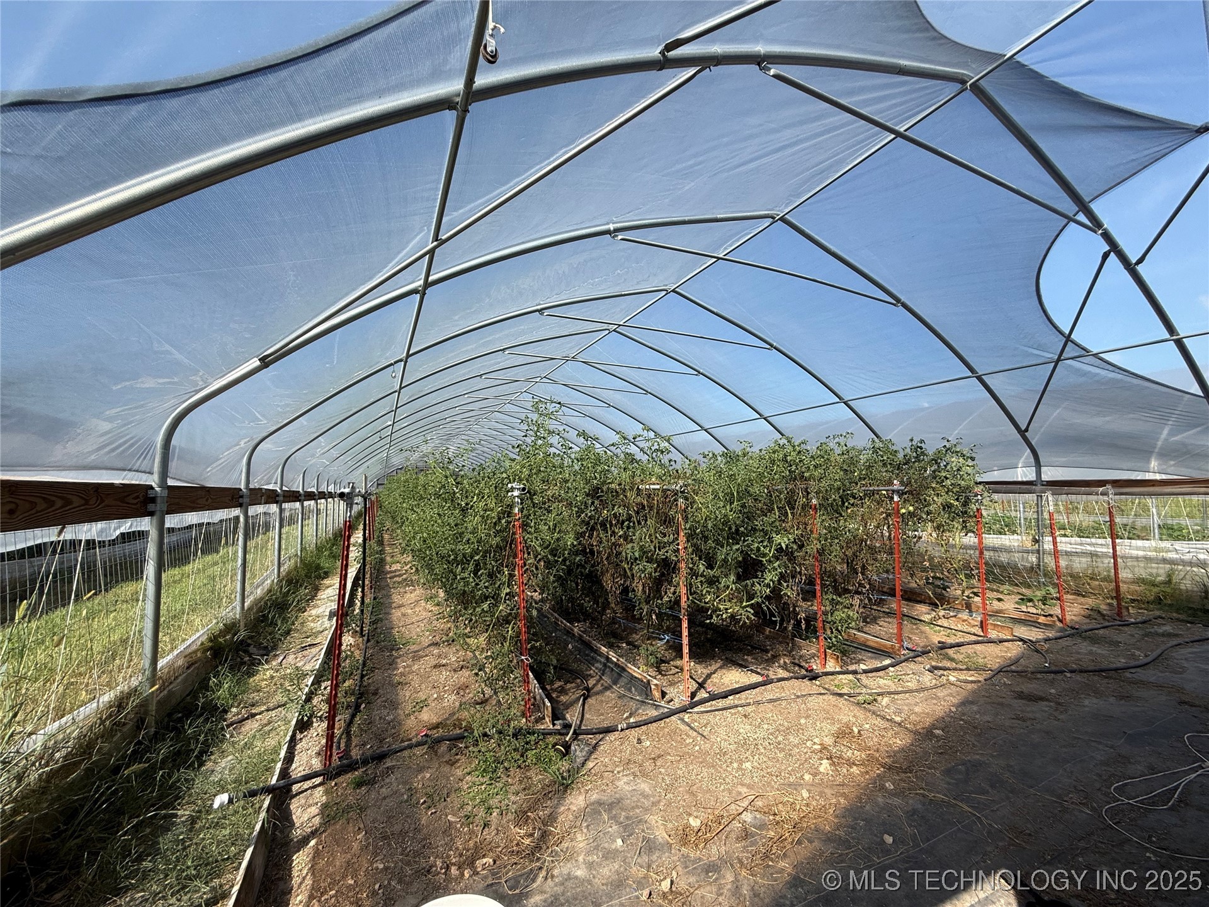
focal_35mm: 14
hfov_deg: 102.1
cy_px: 454
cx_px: 604
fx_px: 489
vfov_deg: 85.7
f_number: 2.2
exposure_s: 1/985
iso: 50
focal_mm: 2.22
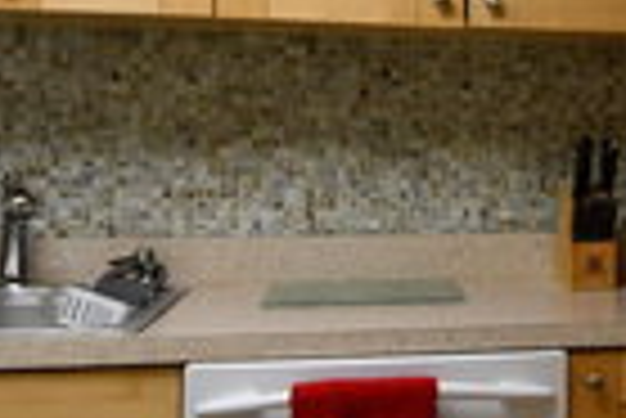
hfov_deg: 29.9
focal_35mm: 62
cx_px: 644
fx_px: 1079
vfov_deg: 21.8
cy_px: 126
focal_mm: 12
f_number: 4
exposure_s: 1/250
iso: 800
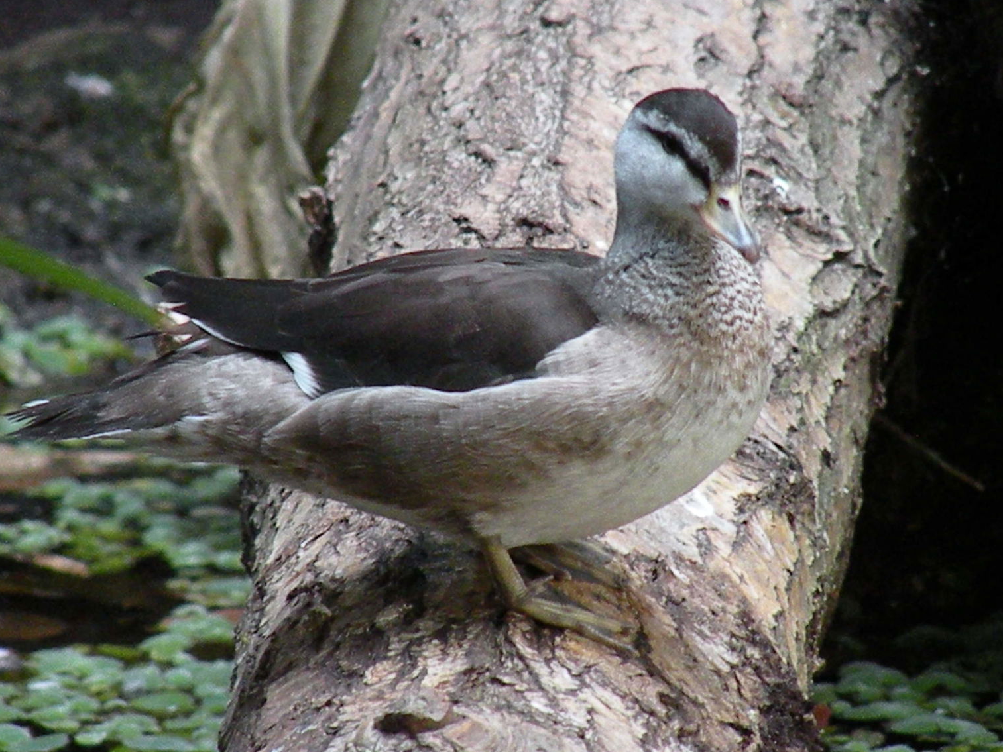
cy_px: 375
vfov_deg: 2.9
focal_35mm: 514
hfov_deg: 3.9
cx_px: 524
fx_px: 14894
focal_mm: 84.2
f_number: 4.5
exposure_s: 1/21.4
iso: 1600
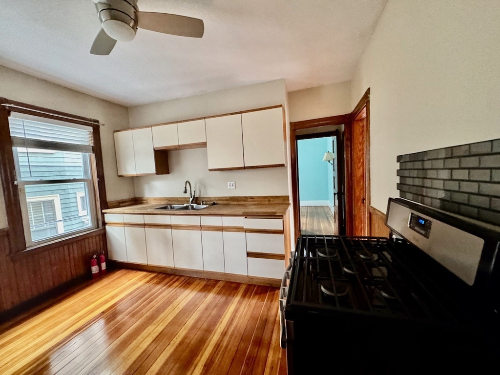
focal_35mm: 14
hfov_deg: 102.1
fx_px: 202
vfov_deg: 85.7
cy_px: 188
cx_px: 250
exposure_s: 1/60
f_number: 2.2
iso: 800
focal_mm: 2.22
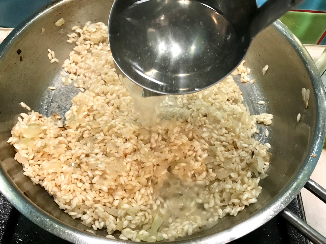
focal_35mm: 28
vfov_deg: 49.7
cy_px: 122
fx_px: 264
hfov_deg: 63.4
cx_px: 163
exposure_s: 1/17
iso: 50
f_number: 1.8
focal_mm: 3.99
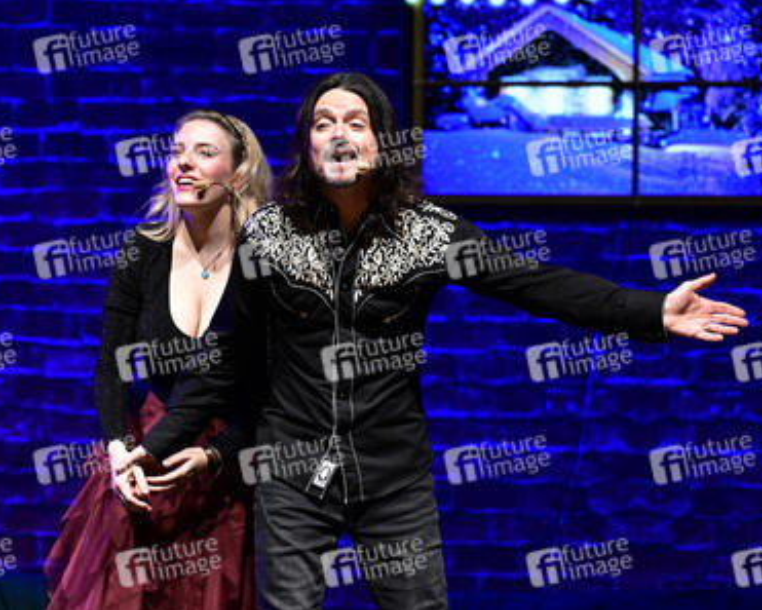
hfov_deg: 8.5
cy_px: 306
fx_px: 5143
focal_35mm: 228
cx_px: 319
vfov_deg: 6.8
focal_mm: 200
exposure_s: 1/320
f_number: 4.5
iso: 3200
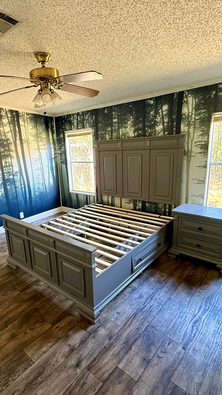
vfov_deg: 83.8
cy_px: 203
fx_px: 220
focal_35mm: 21
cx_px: 72
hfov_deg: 52.5
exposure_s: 1/60
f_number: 2.2
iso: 500
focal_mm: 2.22
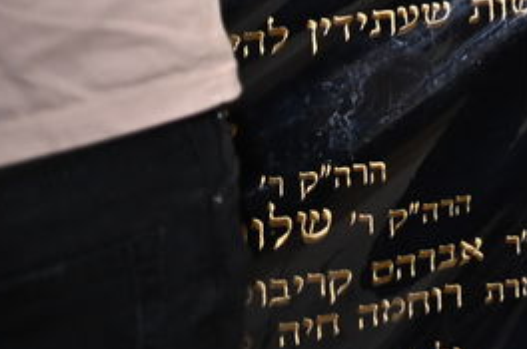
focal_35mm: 170
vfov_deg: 7.4
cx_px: 1310
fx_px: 2484
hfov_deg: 10.3
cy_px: -574
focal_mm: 32
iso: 500
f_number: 2.8
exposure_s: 1/200
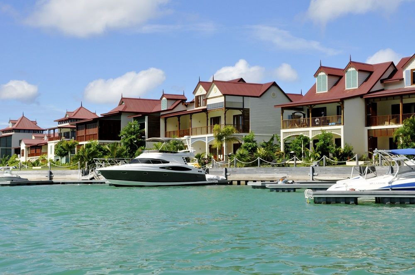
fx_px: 656
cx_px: 208
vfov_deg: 23.7
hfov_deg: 35.1
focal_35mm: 57
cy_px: 138
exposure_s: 1/1000
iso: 2000
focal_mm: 38
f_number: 16
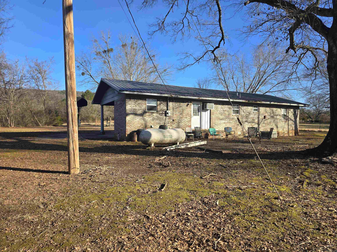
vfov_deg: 58.9
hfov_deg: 73.9
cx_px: 168
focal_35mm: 23
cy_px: 126
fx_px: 224
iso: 12
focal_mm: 6.3
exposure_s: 1/412
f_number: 1.7
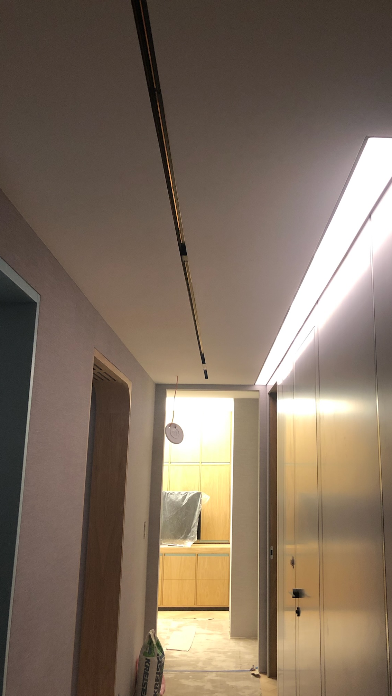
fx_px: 573
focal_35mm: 31
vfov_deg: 62.6
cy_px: 350
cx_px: 252
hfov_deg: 37.5
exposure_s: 1/15
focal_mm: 3.99
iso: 50
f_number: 1.8
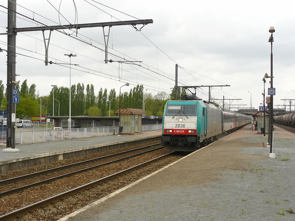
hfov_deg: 40.4
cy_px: 110
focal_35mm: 47
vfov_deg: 30.9
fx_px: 401
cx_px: 148
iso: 100
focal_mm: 7.8
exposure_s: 1/200
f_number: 4.5
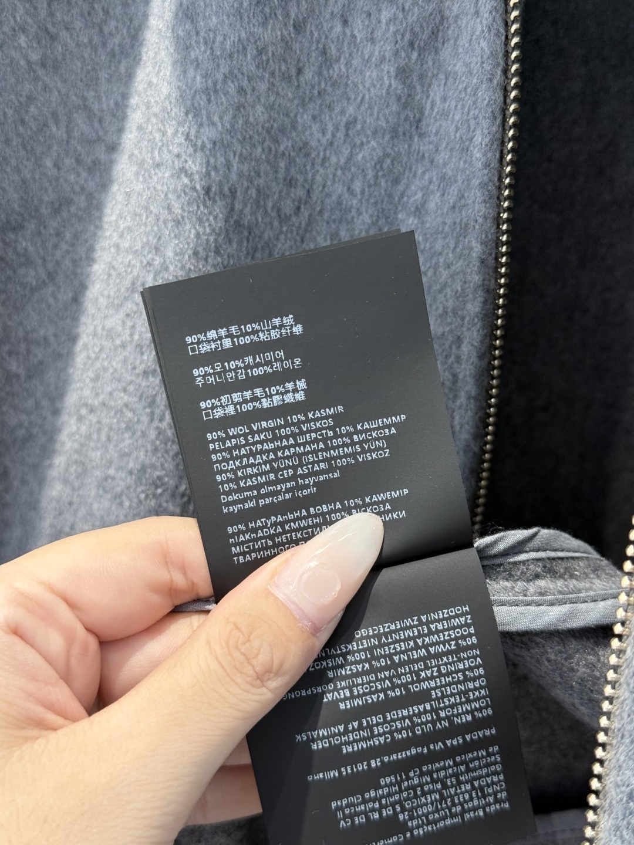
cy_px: 422
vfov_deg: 39.7
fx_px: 1172
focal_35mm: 48
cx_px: 317
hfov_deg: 30.3
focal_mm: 6.76
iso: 80
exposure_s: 1/50
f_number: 1.78
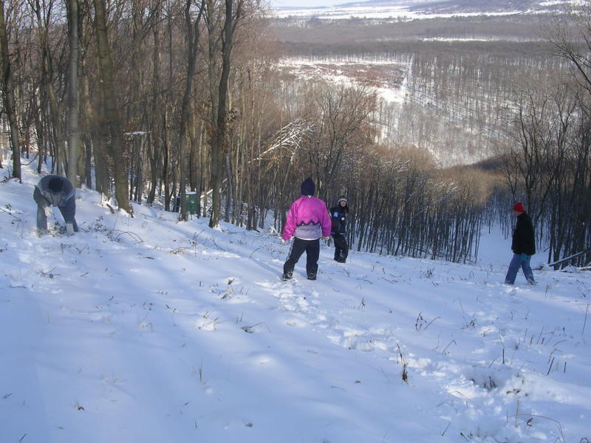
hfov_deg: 49.0
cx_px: 296
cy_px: 222
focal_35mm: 38
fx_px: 649
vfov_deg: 37.7
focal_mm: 5.8
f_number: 5.6
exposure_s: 1/195
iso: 50
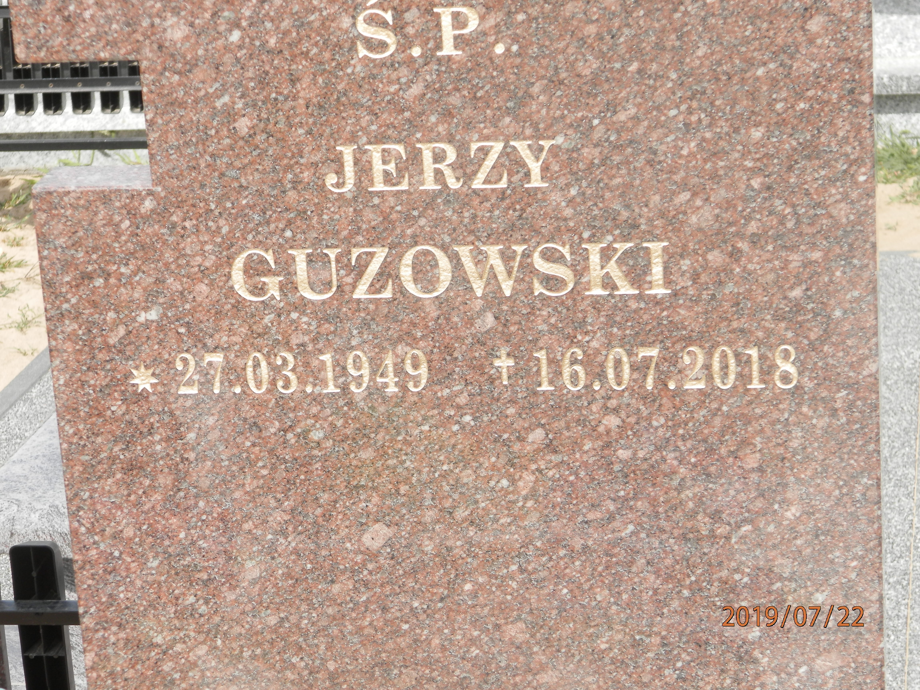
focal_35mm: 106
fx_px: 2817
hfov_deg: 18.5
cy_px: 345
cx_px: 460
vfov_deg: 14.0
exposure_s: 1/250
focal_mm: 19
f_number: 4.5
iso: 80
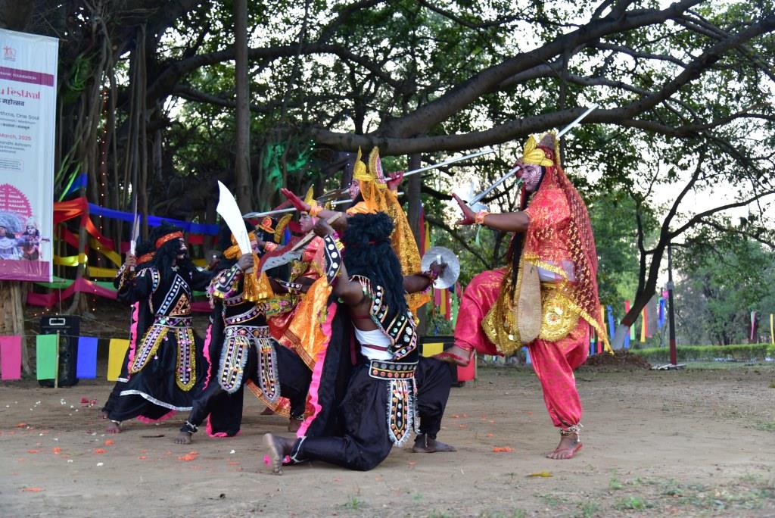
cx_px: 388
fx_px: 862
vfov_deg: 33.4
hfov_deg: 48.4
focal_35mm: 40
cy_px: 259
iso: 1000
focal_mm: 40
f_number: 4
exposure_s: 1/125
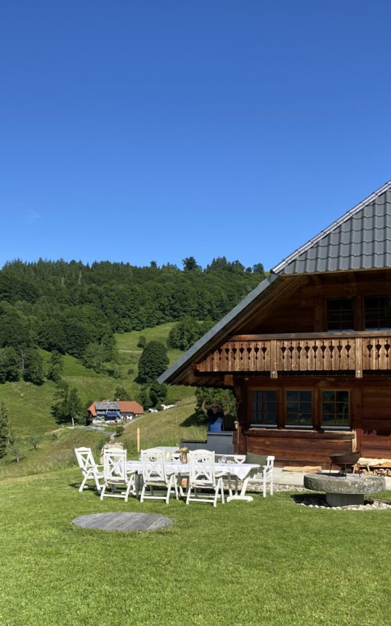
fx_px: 631
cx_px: 153
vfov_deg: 52.3
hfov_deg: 34.3
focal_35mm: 37
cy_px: 385
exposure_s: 1/2028
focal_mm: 4.25
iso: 32
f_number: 1.8
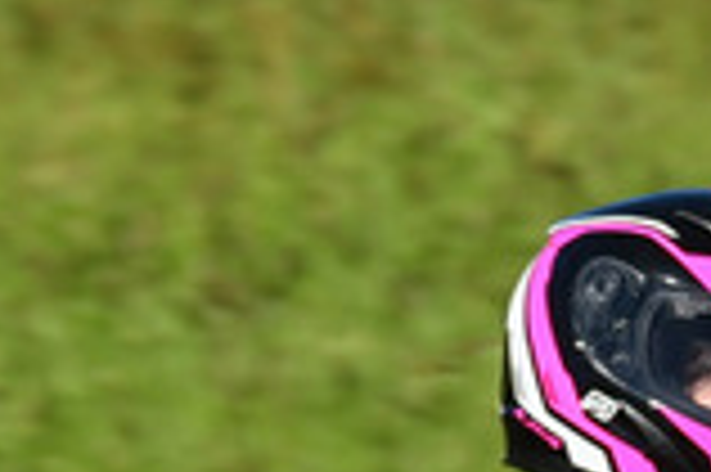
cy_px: 441
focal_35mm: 3800
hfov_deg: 0.5
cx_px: 954
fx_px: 74971
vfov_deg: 0.4
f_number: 11
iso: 400
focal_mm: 500
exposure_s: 1/640
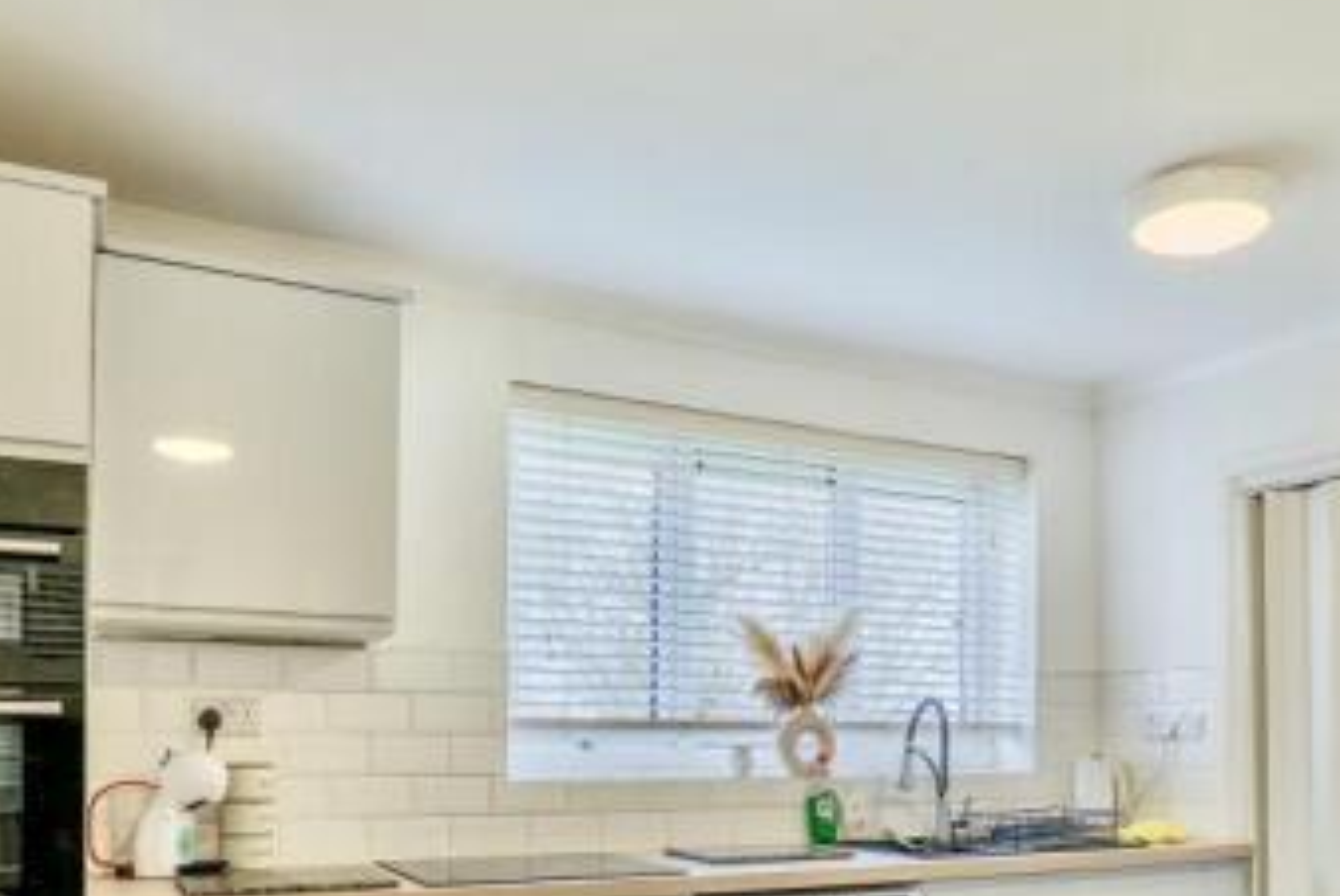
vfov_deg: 40.4
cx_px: 708
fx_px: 1155
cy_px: 739
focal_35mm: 31
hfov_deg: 60.2
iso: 500
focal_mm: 16
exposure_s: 1/800
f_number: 4
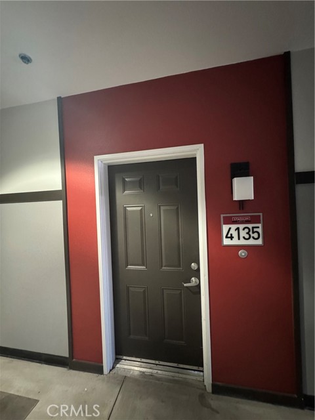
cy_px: 210
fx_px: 170
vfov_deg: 102.1
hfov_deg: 85.7
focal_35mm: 14
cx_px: 158
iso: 1250
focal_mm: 2.22
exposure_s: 1/30
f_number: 2.2
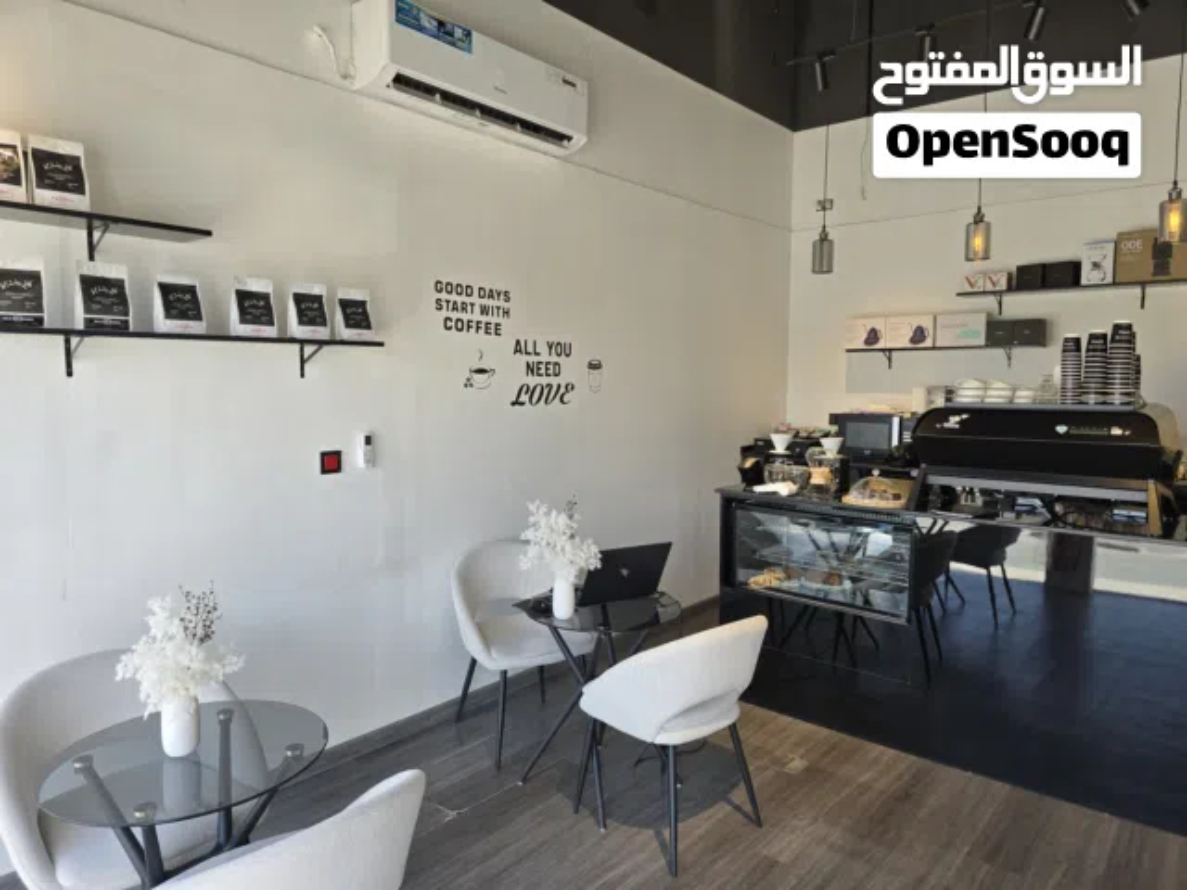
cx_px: 594
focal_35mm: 23
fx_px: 789
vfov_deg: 58.9
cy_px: 445
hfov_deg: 73.9
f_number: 1.7
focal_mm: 6.3
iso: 32
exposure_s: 1/180
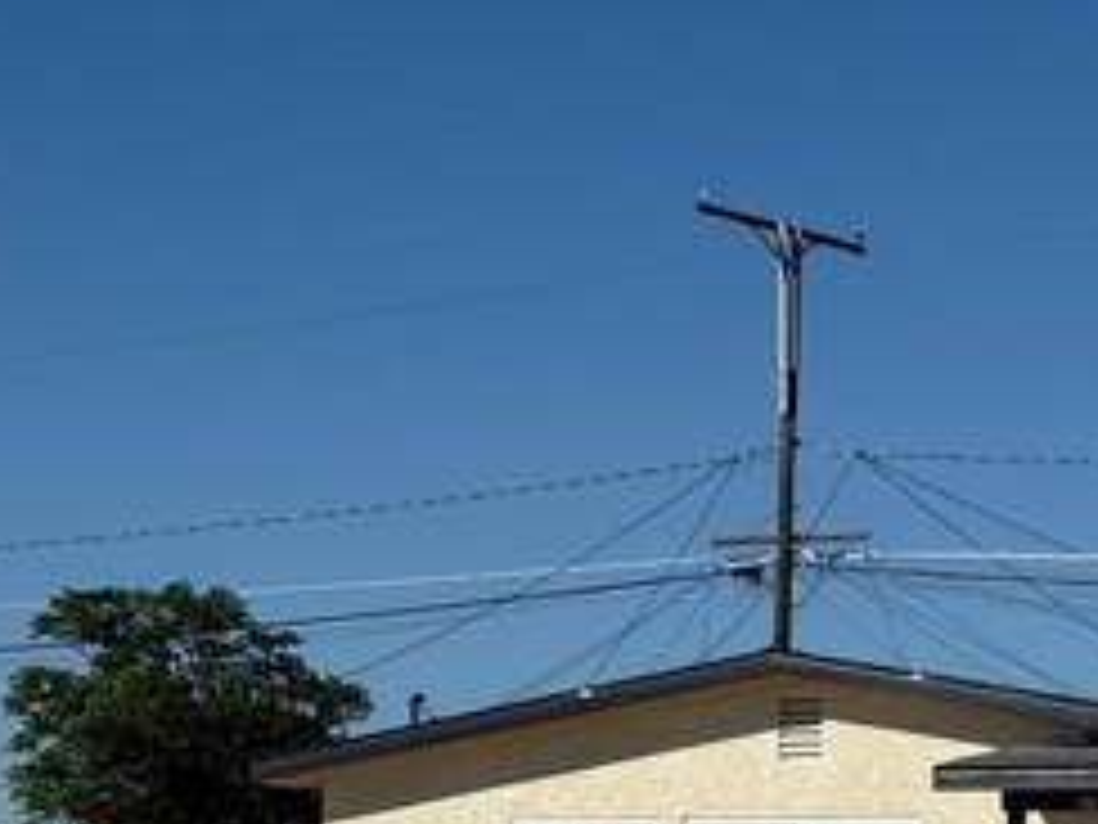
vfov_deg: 11.6
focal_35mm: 126
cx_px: 1269
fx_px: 3997
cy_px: 860
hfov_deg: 15.2
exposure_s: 1/11364
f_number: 1.78
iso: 64
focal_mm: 6.76
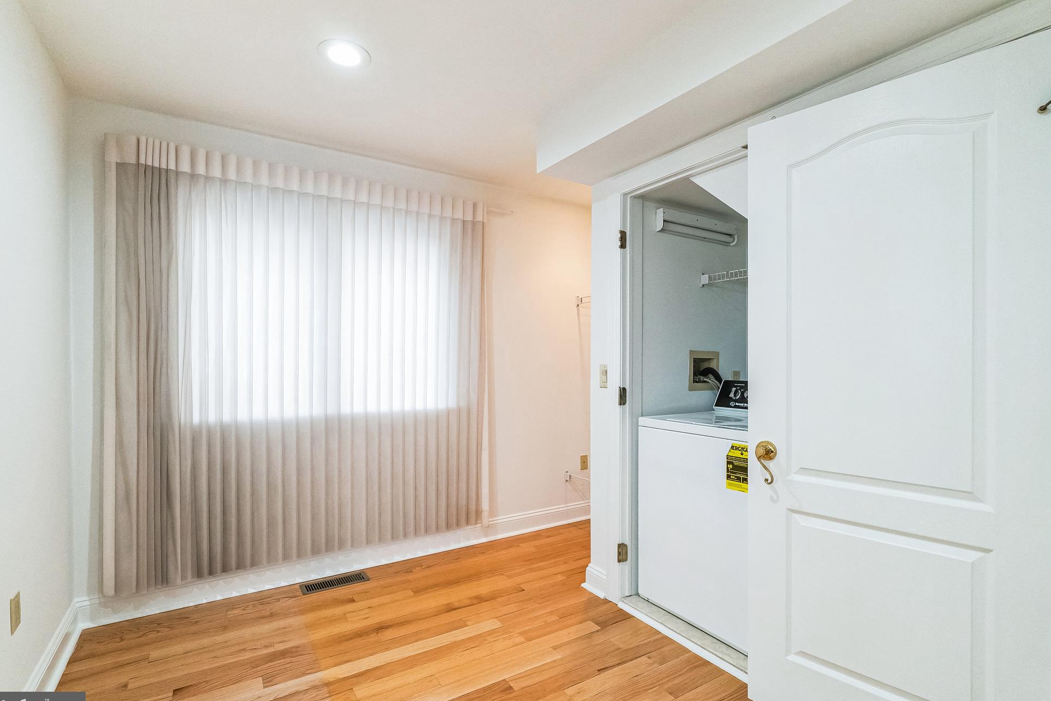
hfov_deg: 93.3
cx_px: 523
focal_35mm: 17
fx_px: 496
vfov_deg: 70.4
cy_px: 359
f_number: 5.6
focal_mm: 16
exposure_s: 1/200
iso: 3200
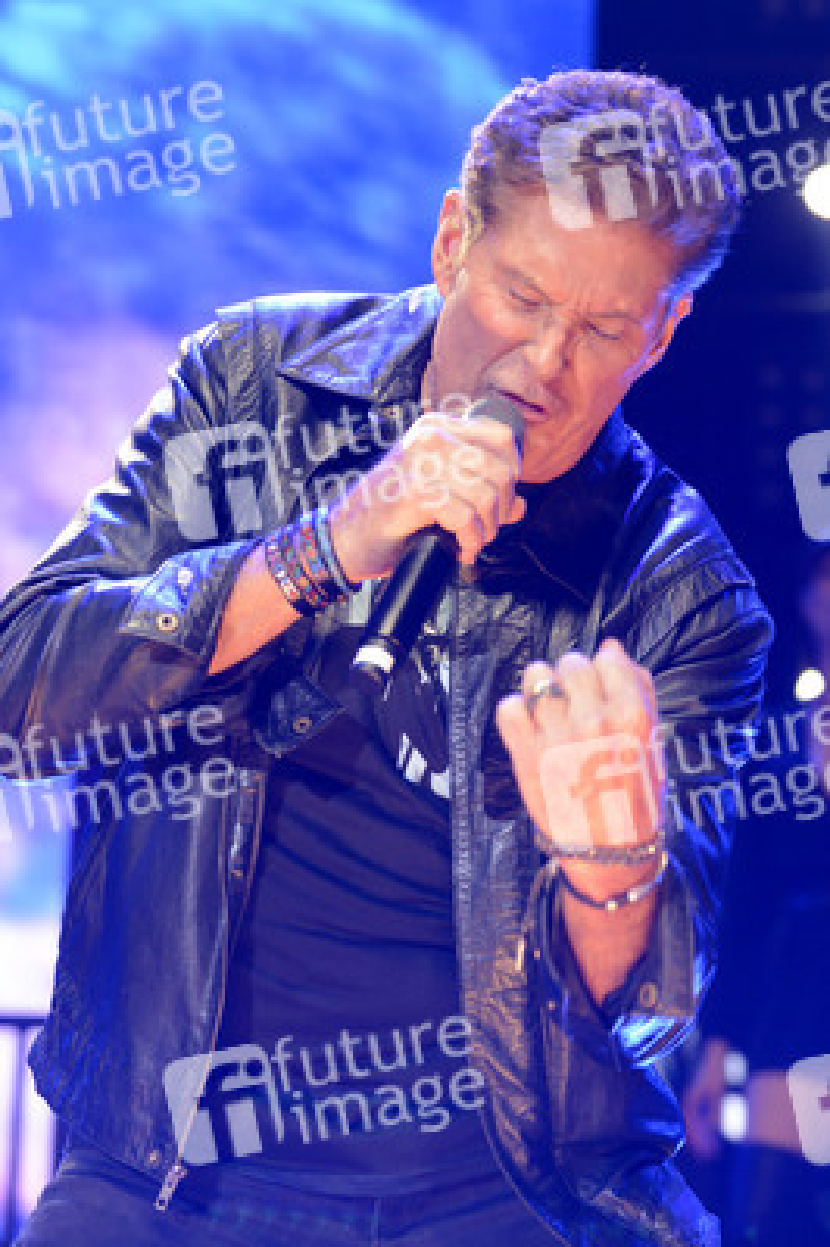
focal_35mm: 98
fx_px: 3395
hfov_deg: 13.9
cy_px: 624
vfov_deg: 20.8
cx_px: 415
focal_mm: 98
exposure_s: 1/320
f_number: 5
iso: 2500
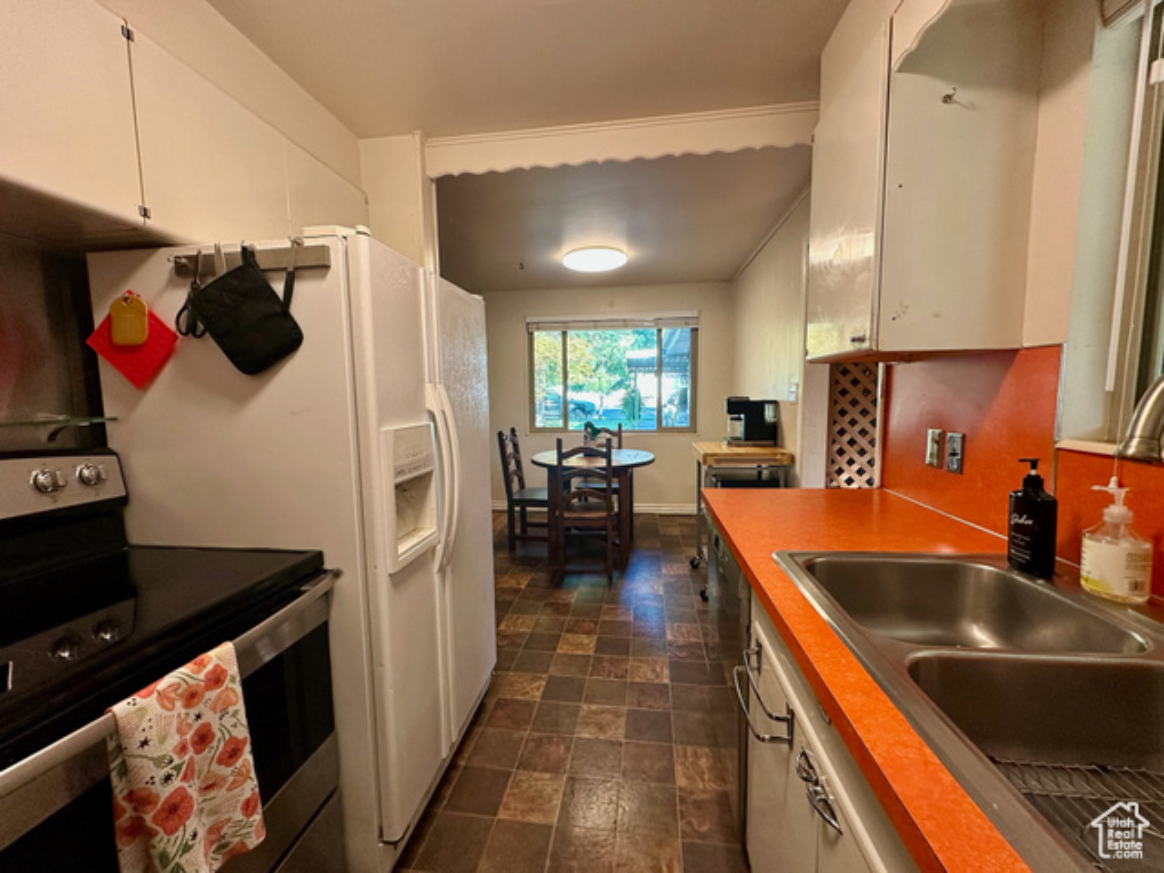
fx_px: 471
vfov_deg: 85.7
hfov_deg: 102.1
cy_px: 436
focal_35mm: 14
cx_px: 582
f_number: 2.2
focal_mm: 2.22
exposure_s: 1/120
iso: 200
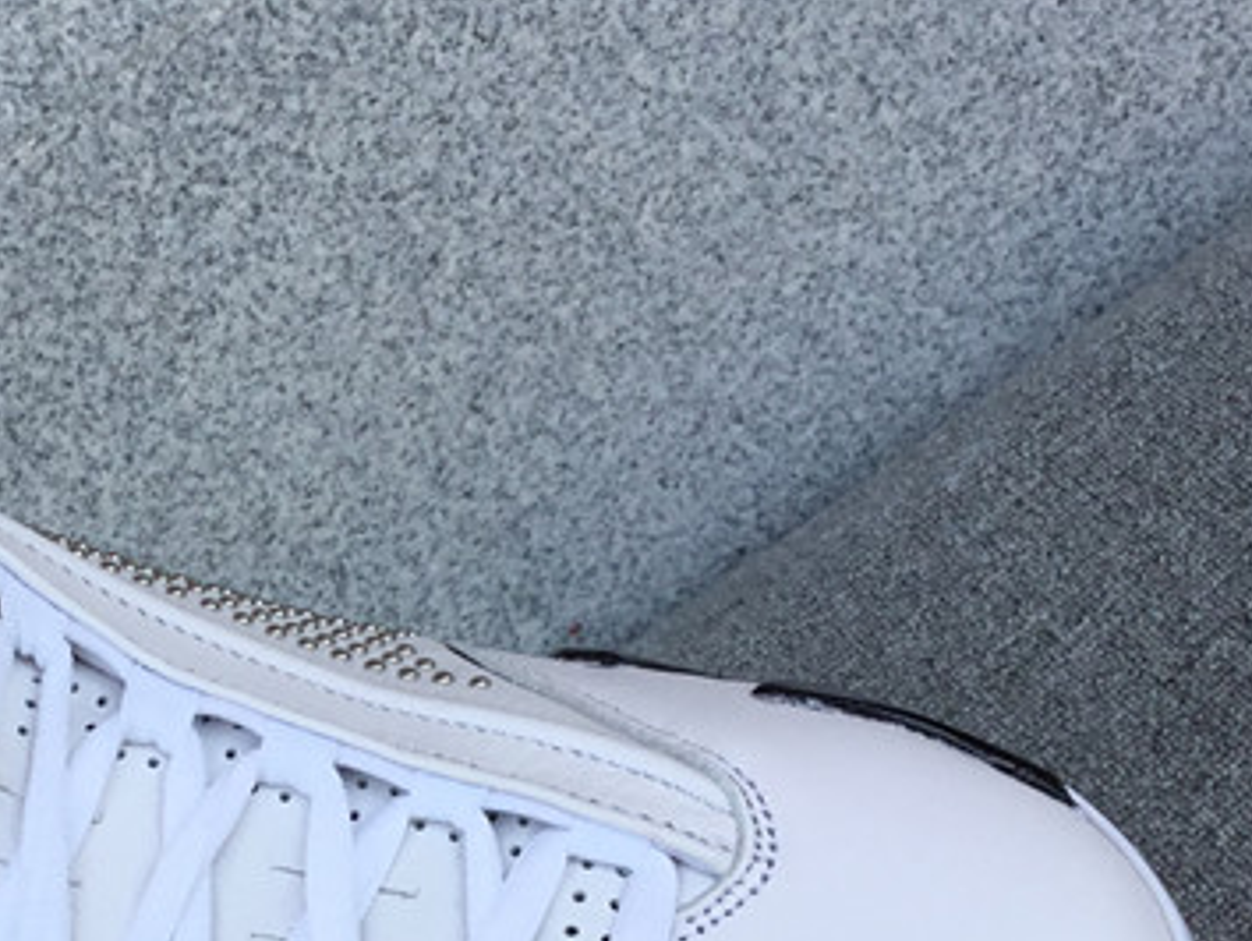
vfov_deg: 20.8
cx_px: 251
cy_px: 764
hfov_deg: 27.2
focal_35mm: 70
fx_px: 2533
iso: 25
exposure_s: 1/512
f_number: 2.4
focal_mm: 3.3
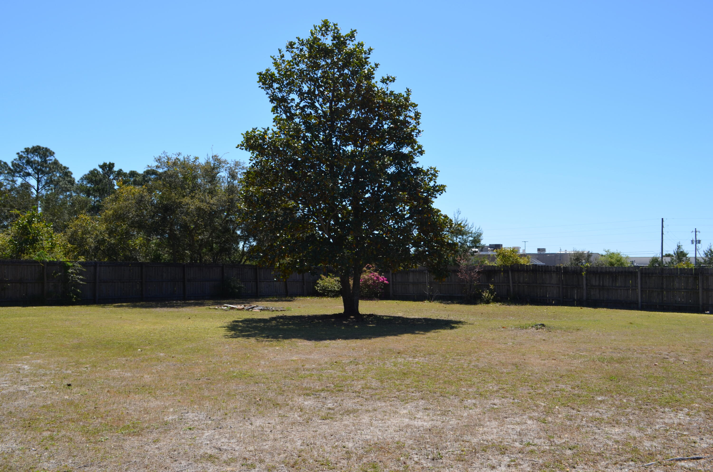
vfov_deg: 36.7
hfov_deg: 53.2
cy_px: 236
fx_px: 712
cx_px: 356
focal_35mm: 36
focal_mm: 24
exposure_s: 1/200
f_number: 9
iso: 100
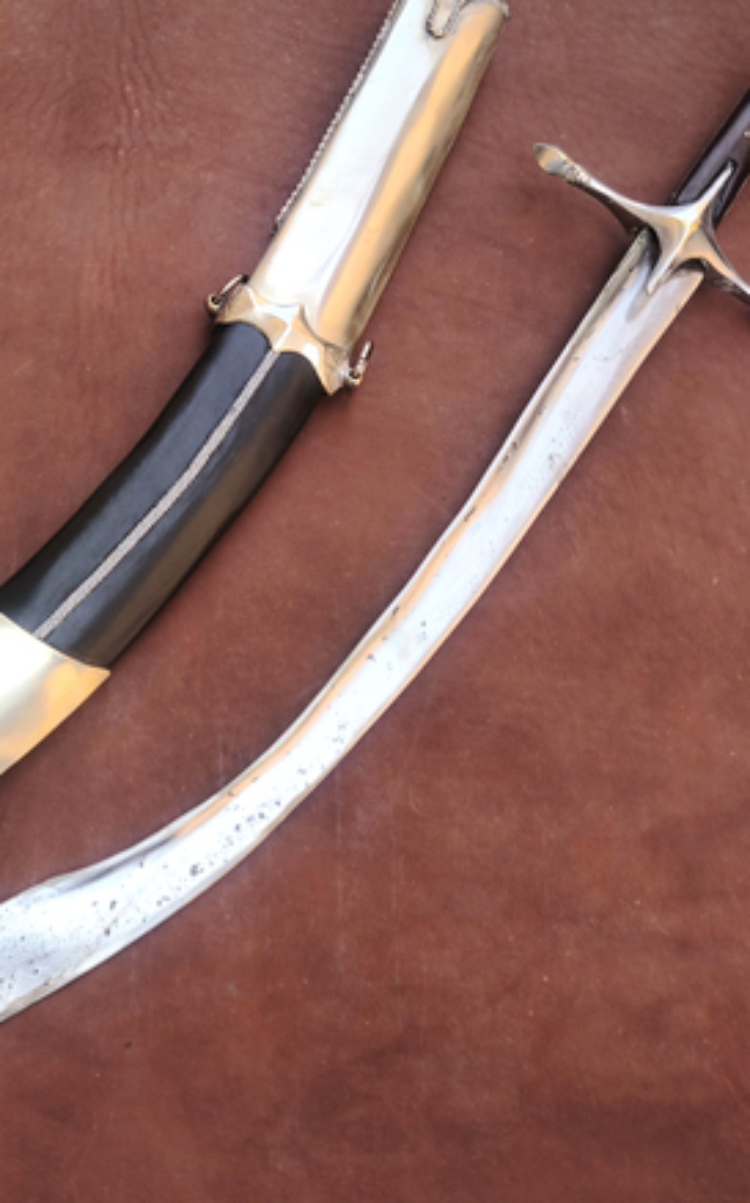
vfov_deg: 50.4
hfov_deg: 31.9
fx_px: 1278
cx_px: 154
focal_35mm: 39
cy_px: 639
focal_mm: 5.35
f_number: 1.7
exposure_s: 1/382
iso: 80
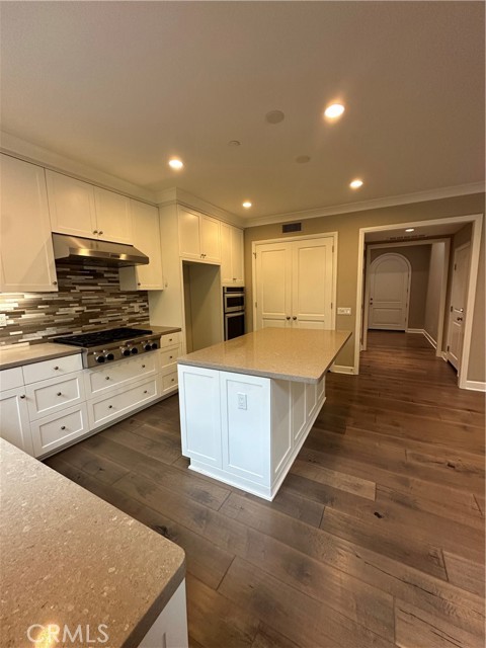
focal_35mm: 14
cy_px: 324
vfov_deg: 102.1
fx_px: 262
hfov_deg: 85.7
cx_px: 243
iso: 200
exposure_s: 1/120
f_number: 2.2
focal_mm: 2.22
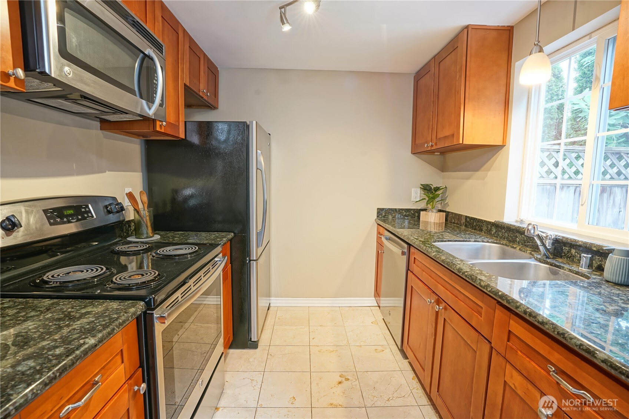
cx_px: 314
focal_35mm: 16
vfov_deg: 73.7
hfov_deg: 96.7
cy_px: 210
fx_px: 280
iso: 100
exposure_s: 2.5
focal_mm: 16
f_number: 8
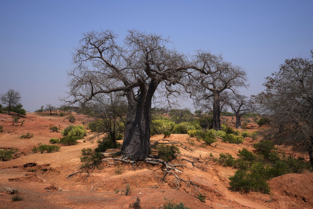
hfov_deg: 54.4
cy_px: 104
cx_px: 156
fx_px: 304
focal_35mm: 35
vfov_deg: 37.9
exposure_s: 1/320
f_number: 16
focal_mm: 35
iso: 250
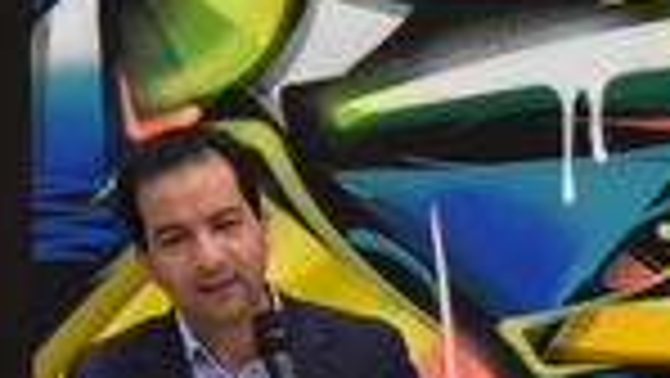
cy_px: 441
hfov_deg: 8.0
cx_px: 998
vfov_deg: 4.6
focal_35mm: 263
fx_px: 4675
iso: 2500
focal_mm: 50
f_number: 9
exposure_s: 1/60
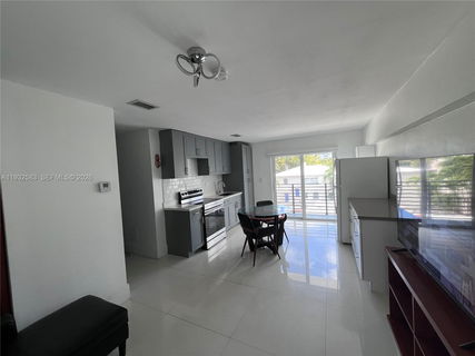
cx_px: 238
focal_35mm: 13
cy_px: 178
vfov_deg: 89.9
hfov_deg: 106.2
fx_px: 178
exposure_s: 1/99
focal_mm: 1.57
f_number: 1.8
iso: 64
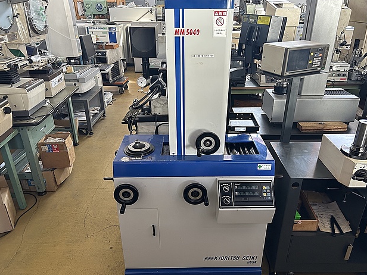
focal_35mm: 27
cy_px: 138
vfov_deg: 51.4
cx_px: 189
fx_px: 286
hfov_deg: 65.3
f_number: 1.5
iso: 125
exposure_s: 1/110
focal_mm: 5.7
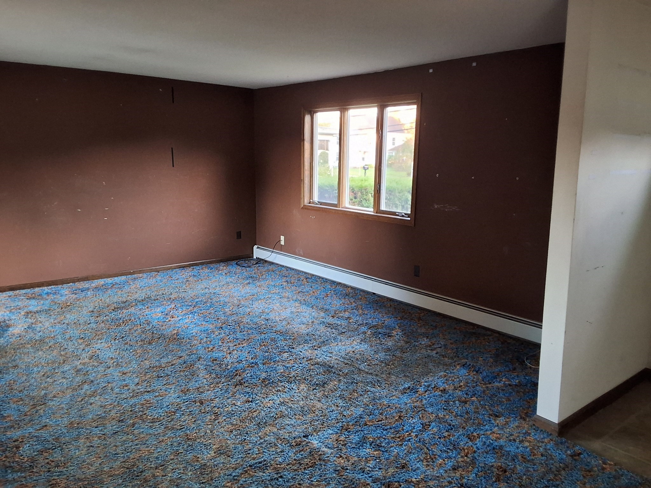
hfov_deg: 63.4
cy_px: 244
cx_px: 326
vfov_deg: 49.7
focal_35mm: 28
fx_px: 527
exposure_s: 1/20
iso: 400
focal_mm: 2.91
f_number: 1.9
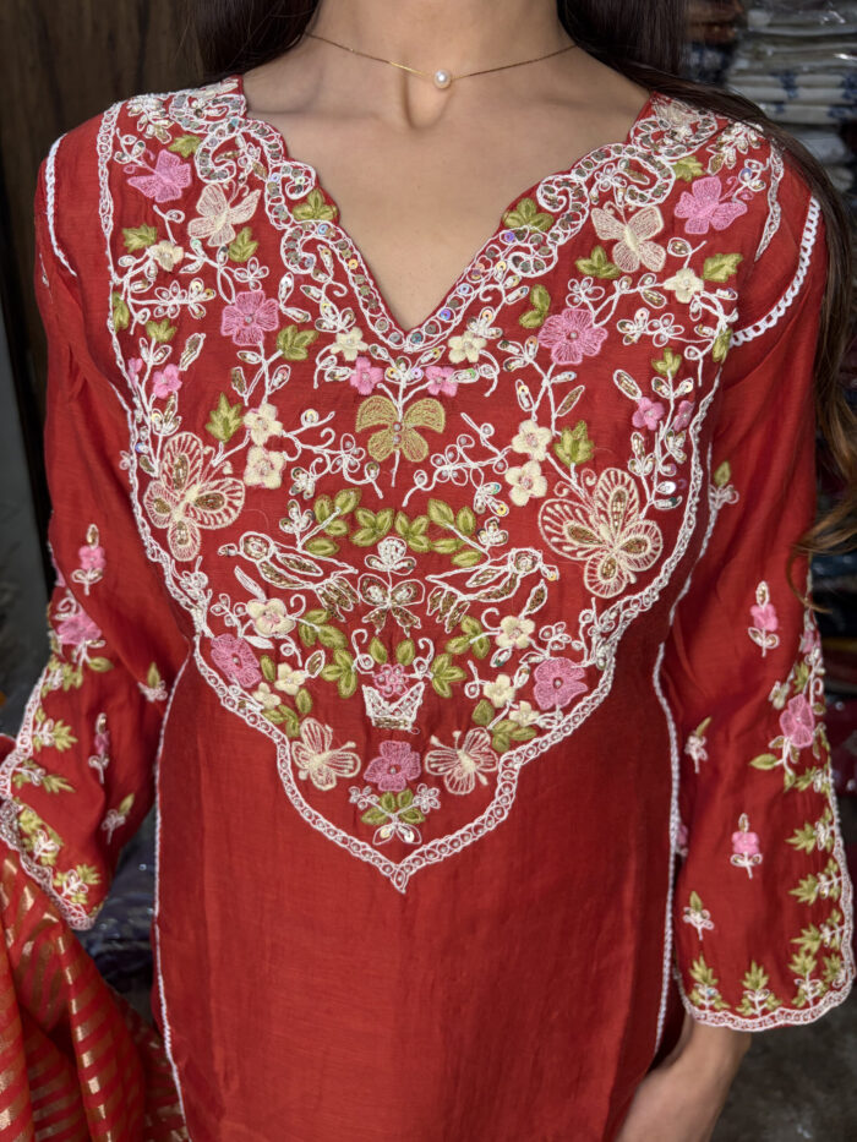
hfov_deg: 53.1
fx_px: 858
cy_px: 571
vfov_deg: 67.3
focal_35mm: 26
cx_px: 428
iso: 125
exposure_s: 1/100
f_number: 1.6
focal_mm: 5.96
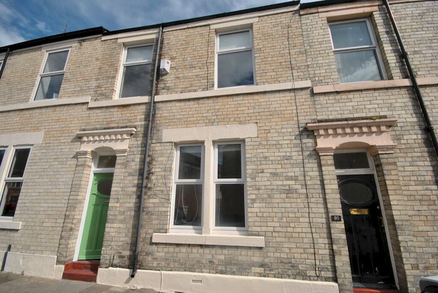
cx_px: 219
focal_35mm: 15
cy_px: 146
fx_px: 183
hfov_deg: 100.3
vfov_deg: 77.4
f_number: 9
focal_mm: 10
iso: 100
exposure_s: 1/320
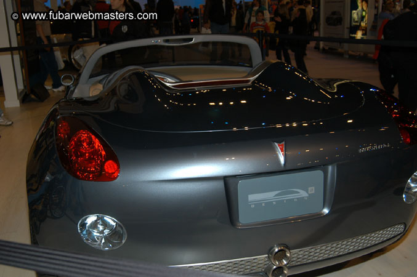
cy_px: 138
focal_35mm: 36
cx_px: 208
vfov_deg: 36.8
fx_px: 417
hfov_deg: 53.2
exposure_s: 1/60
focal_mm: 24
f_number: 5
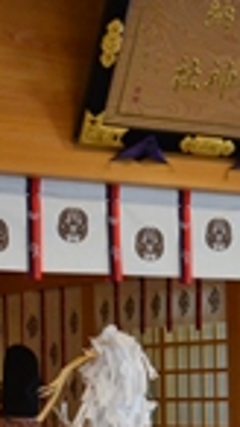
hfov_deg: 9.0
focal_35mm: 129
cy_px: 402
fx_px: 1461
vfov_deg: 16.4
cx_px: 424
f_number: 5.6
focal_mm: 24
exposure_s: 1/125
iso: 2000
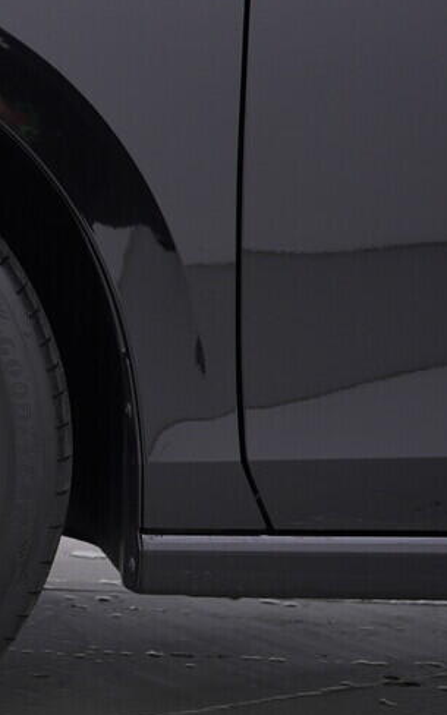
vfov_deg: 26.8
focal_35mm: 77
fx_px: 1501
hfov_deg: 15.5
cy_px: 402
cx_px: -236
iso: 125
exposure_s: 1/80
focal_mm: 24
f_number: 4
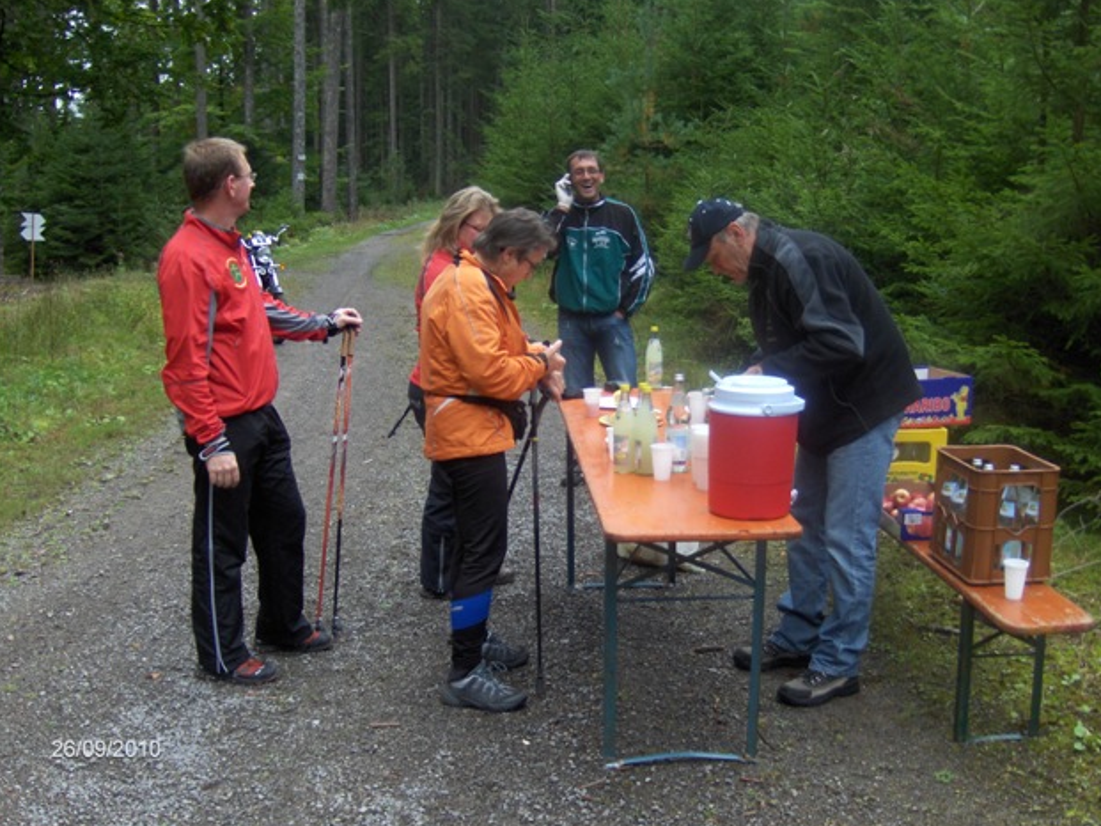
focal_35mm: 36
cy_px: 417
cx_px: 548
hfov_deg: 51.3
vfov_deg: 39.7
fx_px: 1145
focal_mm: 7.5
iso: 100
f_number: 2.8
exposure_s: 1/220
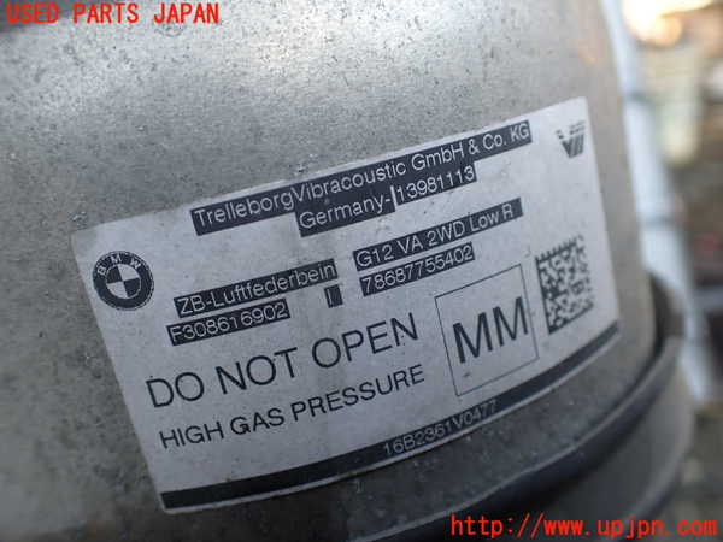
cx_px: 362
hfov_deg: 60.0
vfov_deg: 46.8
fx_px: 627
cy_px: 271
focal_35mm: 30
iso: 100
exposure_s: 1/160
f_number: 2.3
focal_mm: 5.4
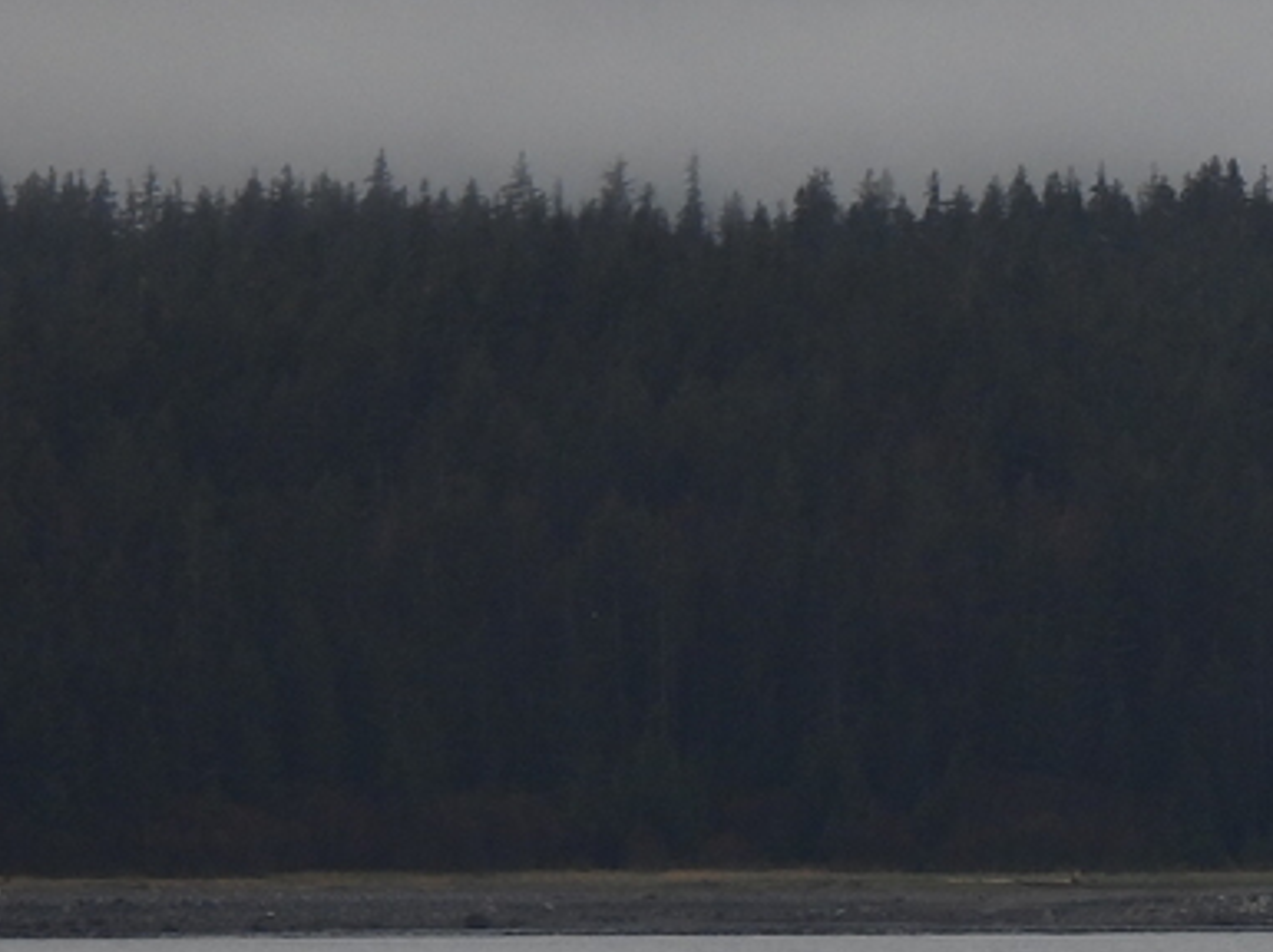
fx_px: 55037
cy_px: 516
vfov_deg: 1.0
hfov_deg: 1.3
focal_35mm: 1498
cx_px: 2000
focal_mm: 80.3
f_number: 5
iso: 110
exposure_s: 1/250
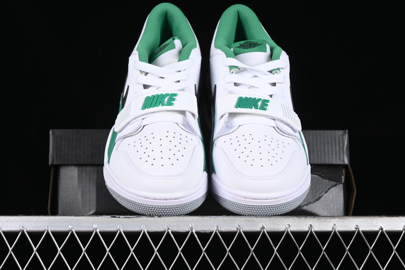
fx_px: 844
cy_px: 135
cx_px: 202
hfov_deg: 27.0
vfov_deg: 18.2
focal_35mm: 75
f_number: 7.1
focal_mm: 50
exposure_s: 1/80
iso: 160
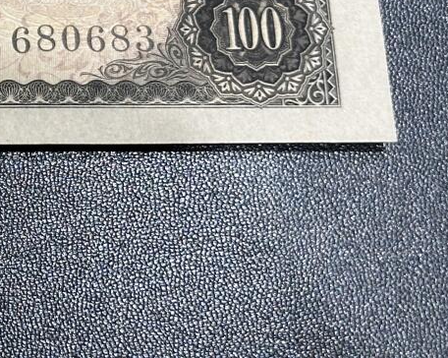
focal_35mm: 144
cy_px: -157
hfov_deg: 12.8
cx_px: -202
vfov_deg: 10.4
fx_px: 1908
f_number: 1.78
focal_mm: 6.86
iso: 125
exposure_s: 1/50
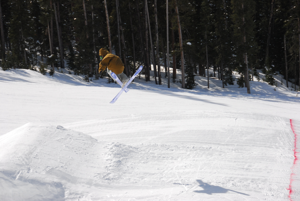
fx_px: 1126
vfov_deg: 10.2
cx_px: 150
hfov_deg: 15.2
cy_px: 100
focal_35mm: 135
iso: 400
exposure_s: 1/2000
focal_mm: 90
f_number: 8
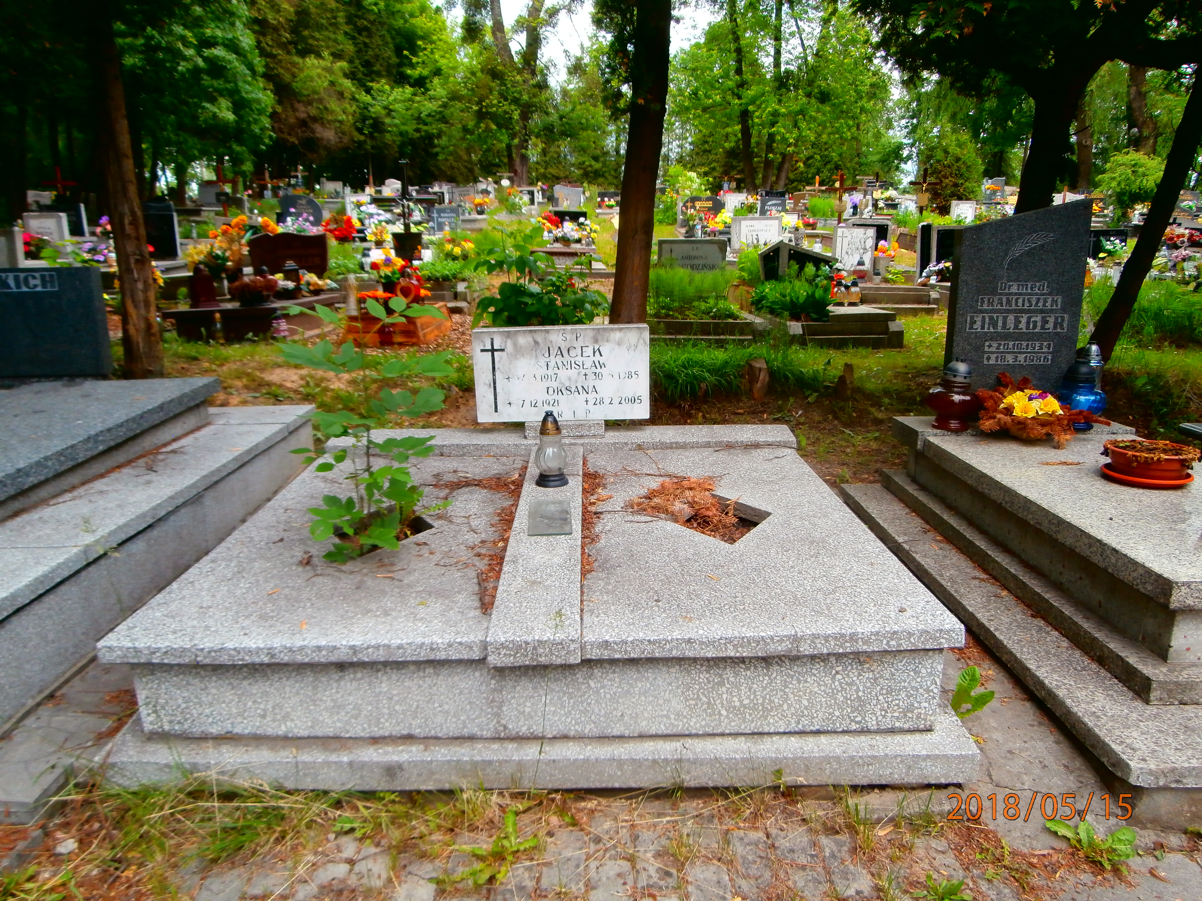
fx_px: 833
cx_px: 601
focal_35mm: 24
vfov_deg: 56.8
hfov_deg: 71.6
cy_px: 450
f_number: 3
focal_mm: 4.2
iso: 100
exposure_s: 1/250
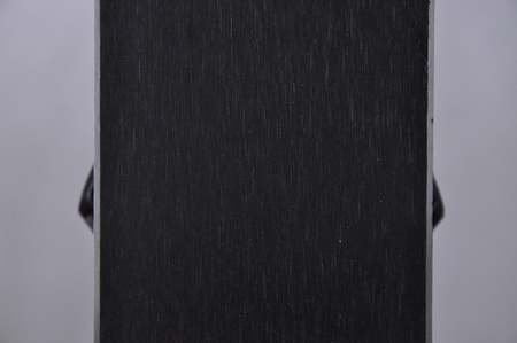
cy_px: 172
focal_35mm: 158
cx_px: 258
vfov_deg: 8.7
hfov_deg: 13.1
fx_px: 2259
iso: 3200
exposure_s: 1/125
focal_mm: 105
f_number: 9.5
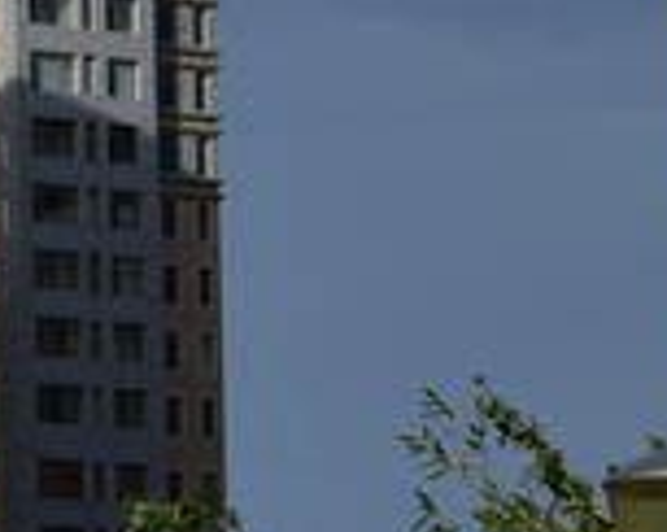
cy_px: 179
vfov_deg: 3.5
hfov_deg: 4.3
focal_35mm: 441
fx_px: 8688
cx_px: -1094
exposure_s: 1/500
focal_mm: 55
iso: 100
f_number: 8
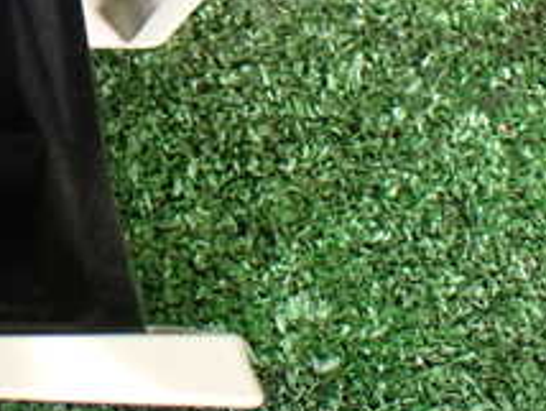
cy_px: -43
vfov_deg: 17.0
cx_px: -140
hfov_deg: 21.3
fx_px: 1326
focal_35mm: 84
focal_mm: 5.4
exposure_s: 1/125
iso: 500
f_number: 2.3
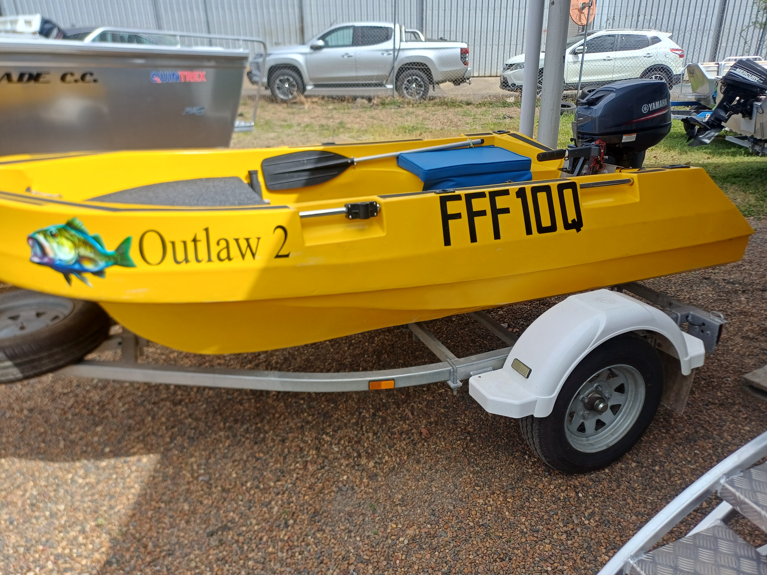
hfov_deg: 69.4
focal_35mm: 25
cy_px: 288
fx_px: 554
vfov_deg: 54.9
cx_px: 384
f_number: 1.8
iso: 50
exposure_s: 1/1024
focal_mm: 4.65
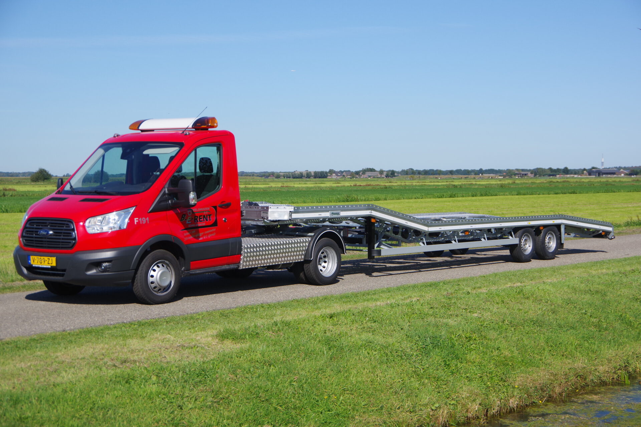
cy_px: 214
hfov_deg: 33.4
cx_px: 320
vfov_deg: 22.6
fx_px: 1068
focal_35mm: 60
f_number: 5
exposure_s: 1/1000
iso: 200
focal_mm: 40
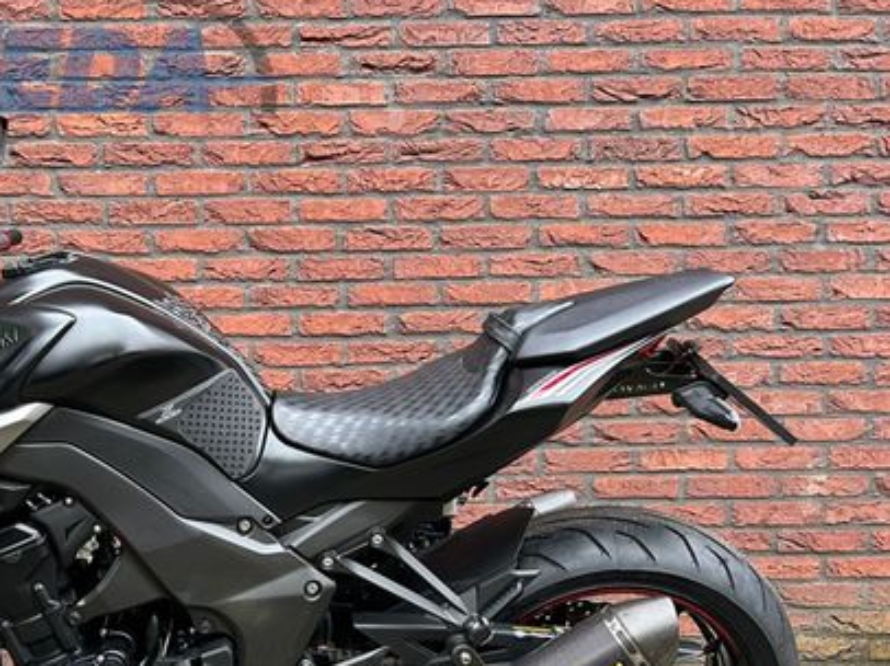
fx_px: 1054
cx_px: 208
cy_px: 510
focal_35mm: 41
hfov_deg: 44.1
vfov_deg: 34.3
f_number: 1.5
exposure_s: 1/64
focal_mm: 5.7
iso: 125
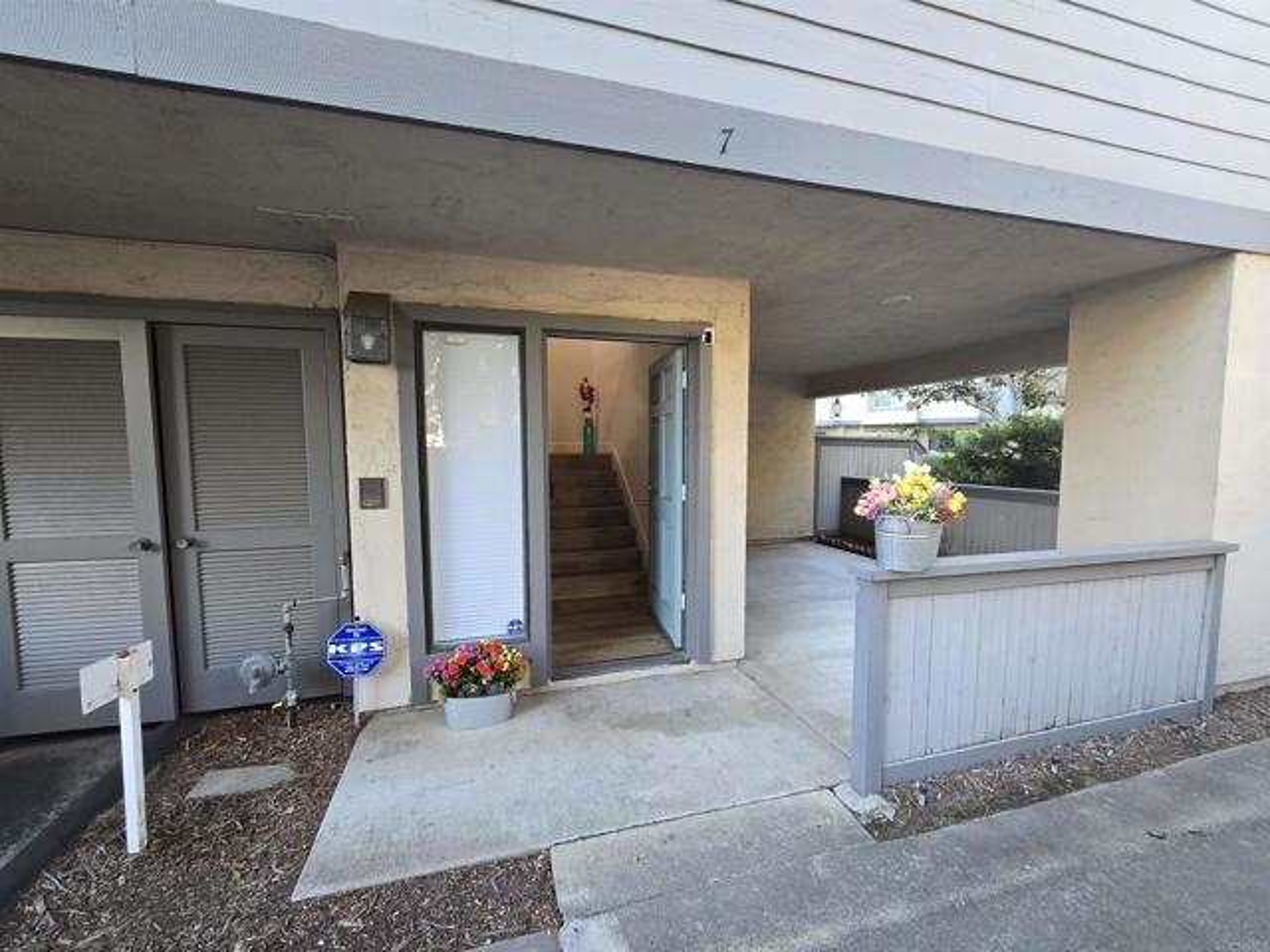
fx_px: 477
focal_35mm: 13
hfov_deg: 106.2
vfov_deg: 89.9
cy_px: 476
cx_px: 635
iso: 250
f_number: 2.2
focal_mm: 2.2
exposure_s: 1/100
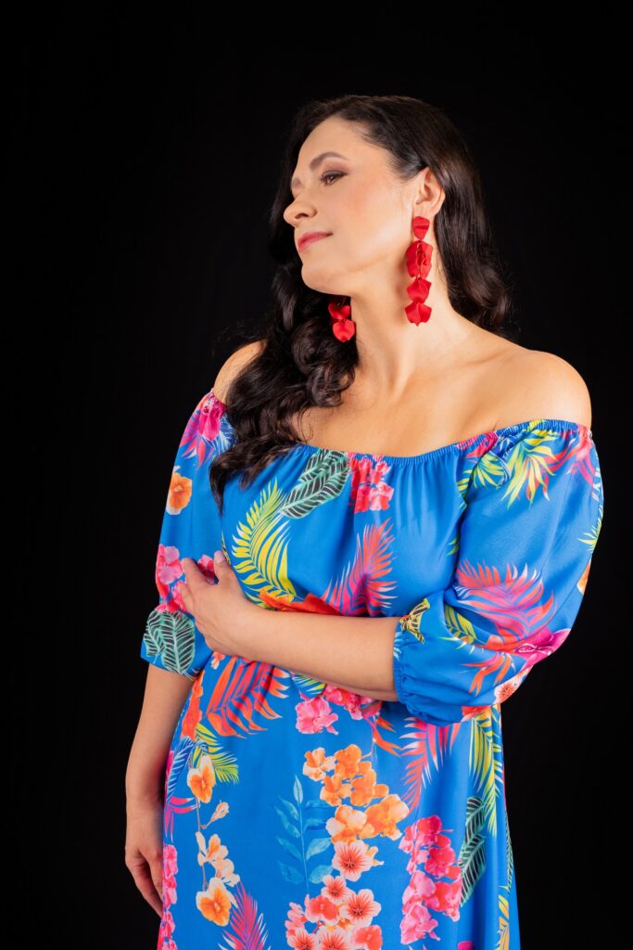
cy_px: 475
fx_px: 1186
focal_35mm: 45
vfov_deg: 43.6
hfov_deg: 29.9
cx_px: 316
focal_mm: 45
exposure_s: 1/160
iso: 100
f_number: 8
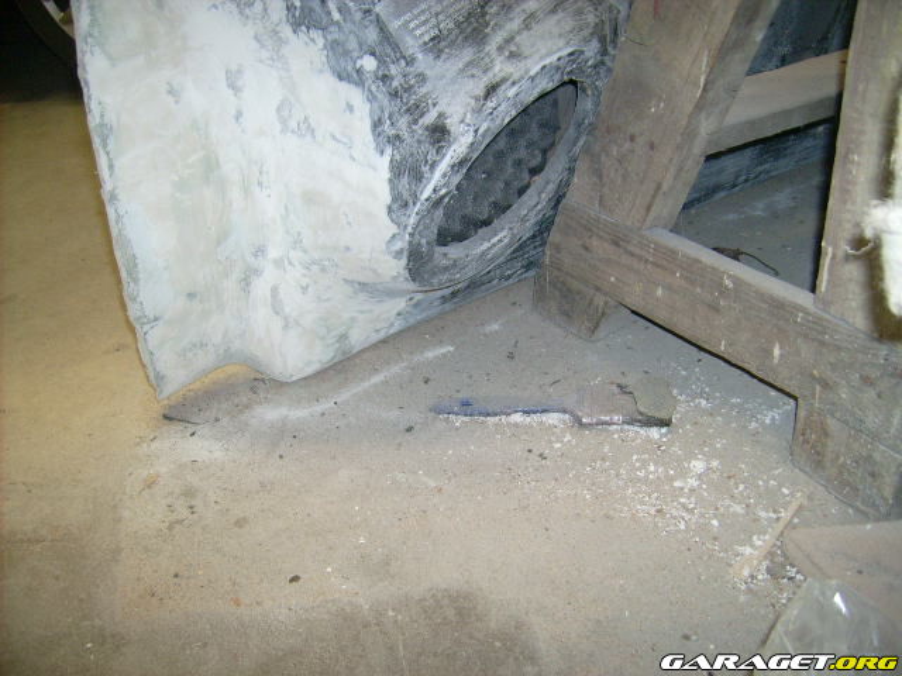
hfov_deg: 52.6
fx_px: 912
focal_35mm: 35
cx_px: 451
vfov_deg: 40.7
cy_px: 338
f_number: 2.8
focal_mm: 5.95
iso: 100
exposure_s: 1/60
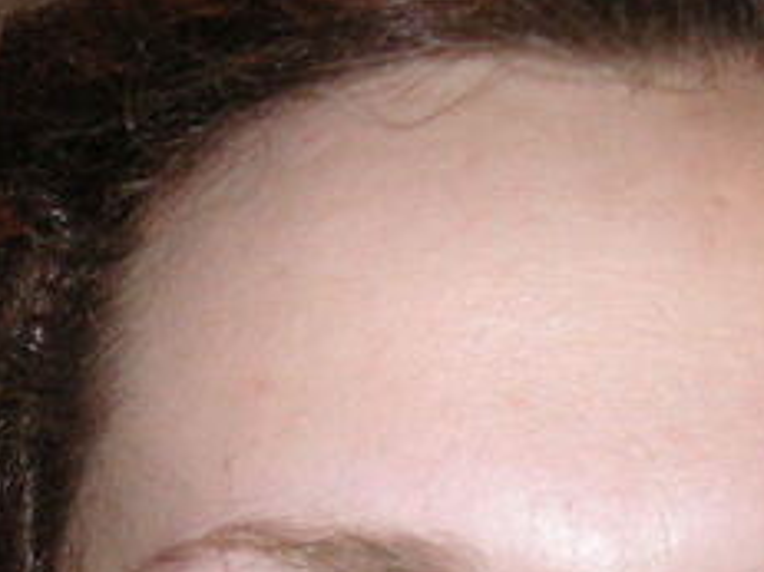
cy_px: 790
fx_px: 2824
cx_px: 281
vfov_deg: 11.2
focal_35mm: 128
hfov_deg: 15.4
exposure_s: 1/45
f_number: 2.8
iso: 160
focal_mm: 6.1
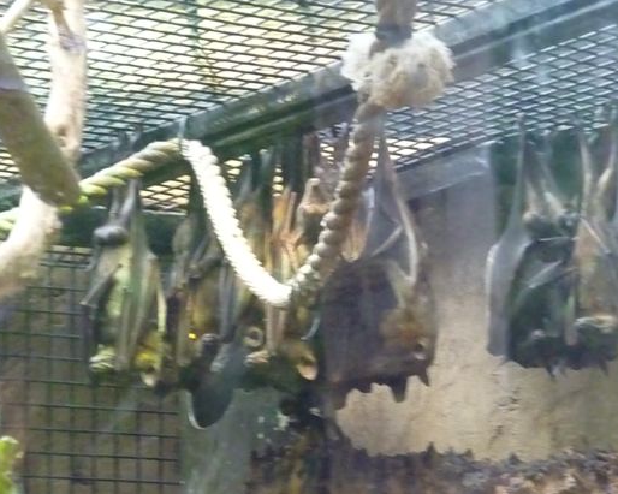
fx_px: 3090
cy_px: 248
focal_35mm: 169
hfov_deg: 11.4
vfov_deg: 9.1
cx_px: 378
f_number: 5.5
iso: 3200
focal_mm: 25
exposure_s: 1/30
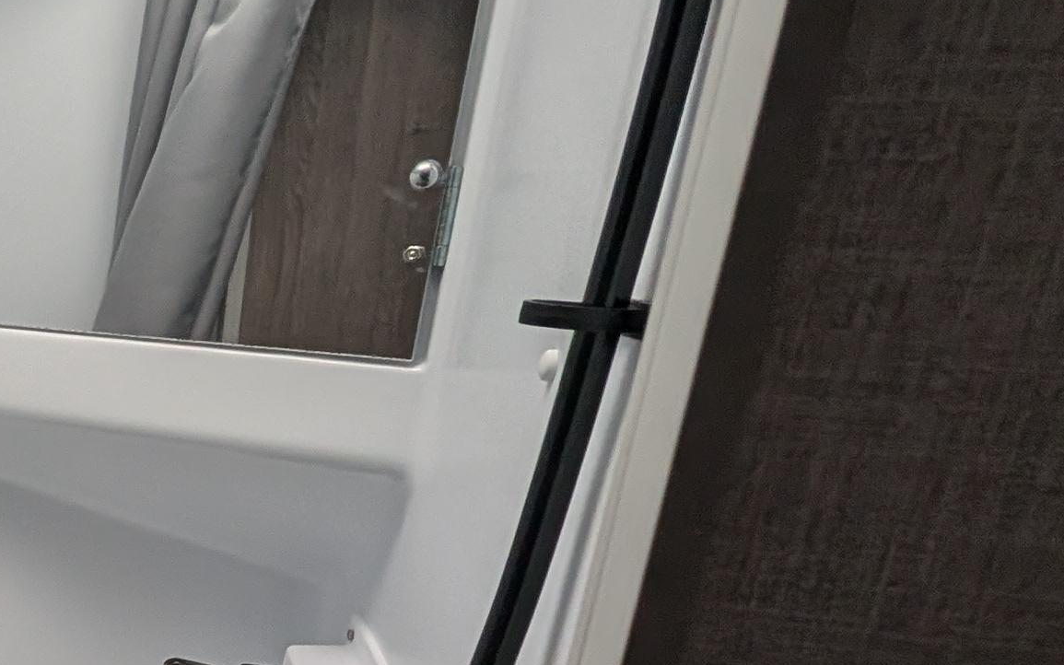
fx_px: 1305
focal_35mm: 45
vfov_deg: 27.8
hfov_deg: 30.4
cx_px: -440
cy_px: 565
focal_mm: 2.02
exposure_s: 1/63
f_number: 1.7
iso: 147
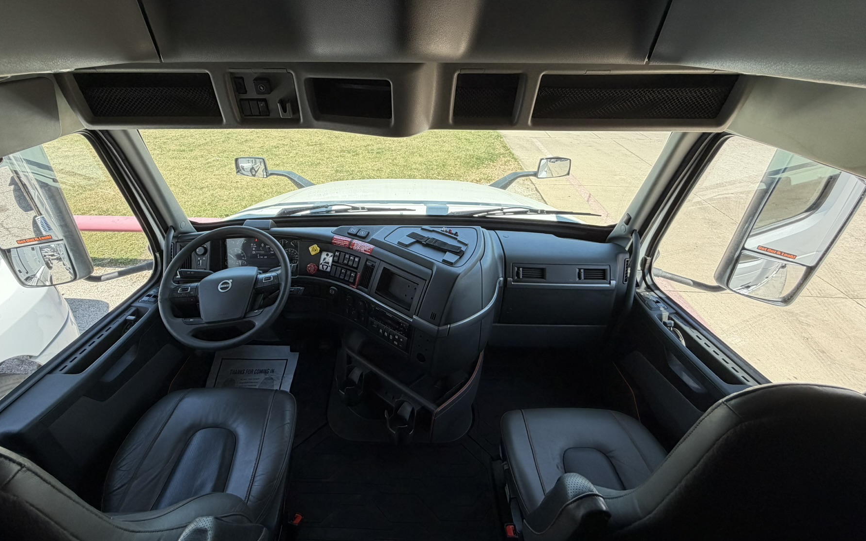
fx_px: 401
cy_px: 216
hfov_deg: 94.2
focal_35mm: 17
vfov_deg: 67.3
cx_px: 400
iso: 64
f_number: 2.2
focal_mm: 2.22
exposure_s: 1/442
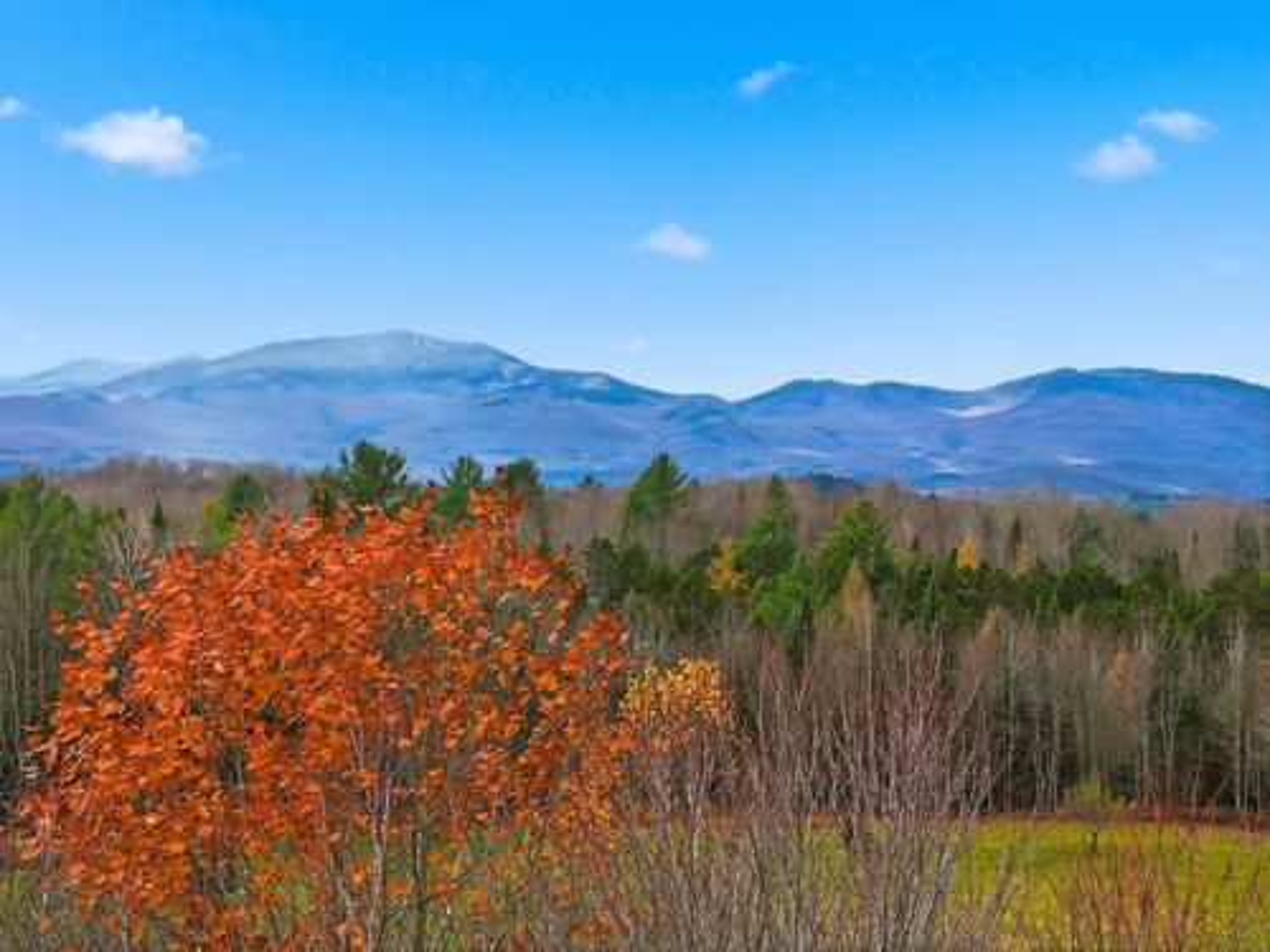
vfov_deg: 21.0
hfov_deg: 27.8
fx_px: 2568
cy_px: 476
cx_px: 635
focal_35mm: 70
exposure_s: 1/50
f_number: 2.8
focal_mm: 19.4
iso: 200
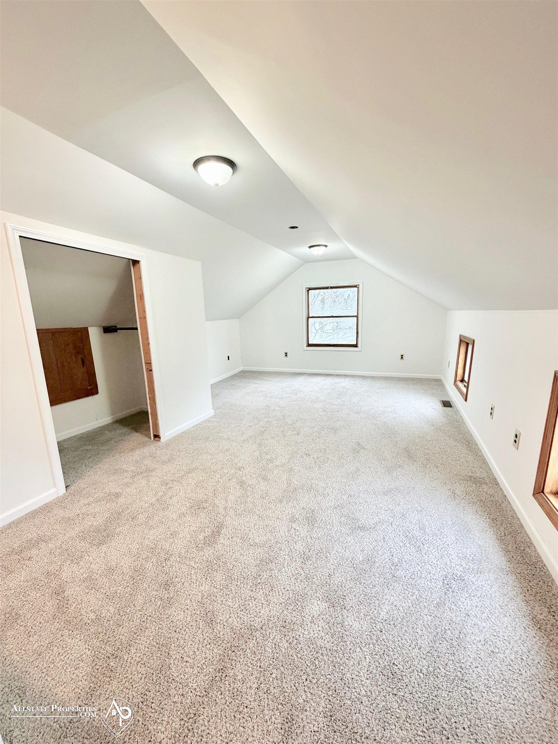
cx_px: 279
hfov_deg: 85.7
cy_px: 372
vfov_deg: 102.1
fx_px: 301
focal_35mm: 14
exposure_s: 1/60
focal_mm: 2.22
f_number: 2.2
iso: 400
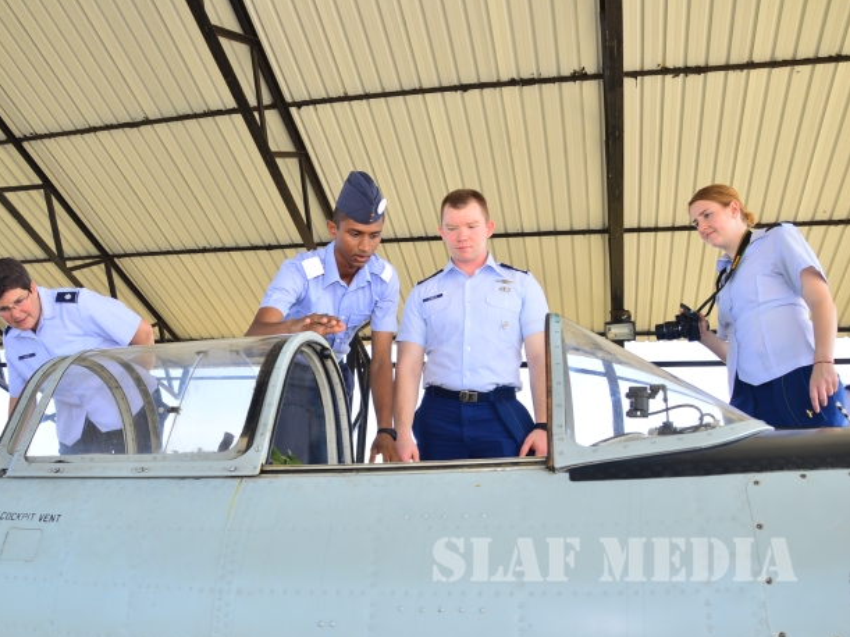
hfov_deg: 29.4
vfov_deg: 22.2
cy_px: 321
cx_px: 367
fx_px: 1620
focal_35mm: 66
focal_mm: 40
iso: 200
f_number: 9
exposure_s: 1/160
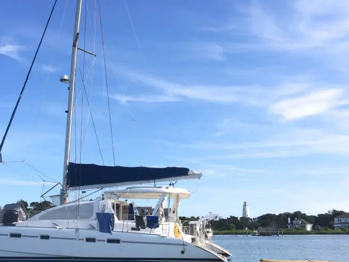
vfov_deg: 29.7
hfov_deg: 38.6
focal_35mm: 49
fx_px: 494
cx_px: 130
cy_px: 137
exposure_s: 1/2415
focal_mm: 4.12
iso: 40
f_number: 2.2
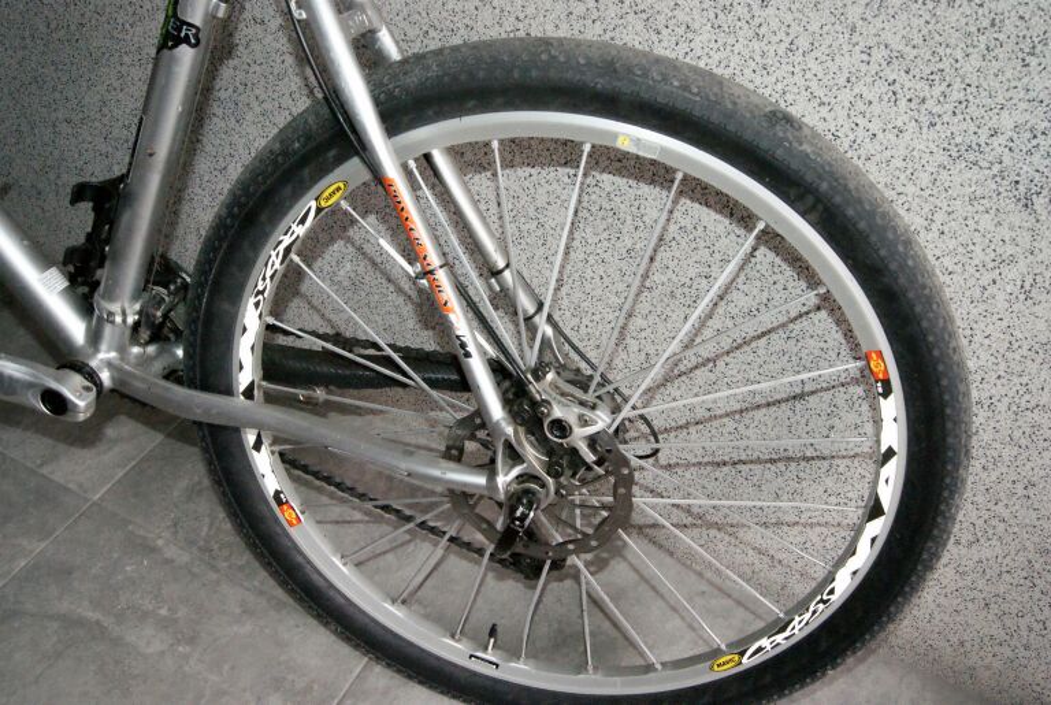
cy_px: 352
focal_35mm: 33
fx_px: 965
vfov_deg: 40.1
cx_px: 526
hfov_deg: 57.1
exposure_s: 1/160
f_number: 8
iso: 3200
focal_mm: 22
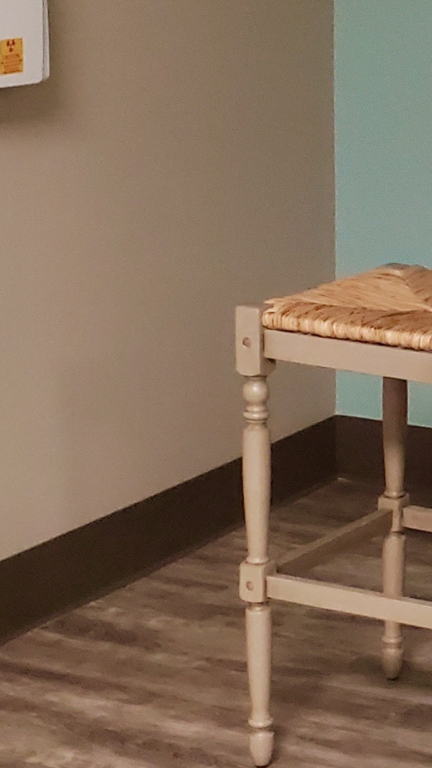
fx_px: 1893
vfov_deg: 22.9
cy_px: 355
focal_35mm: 93
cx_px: 801
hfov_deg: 11.9
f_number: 2.4
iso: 640
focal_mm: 4.3
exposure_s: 1/50
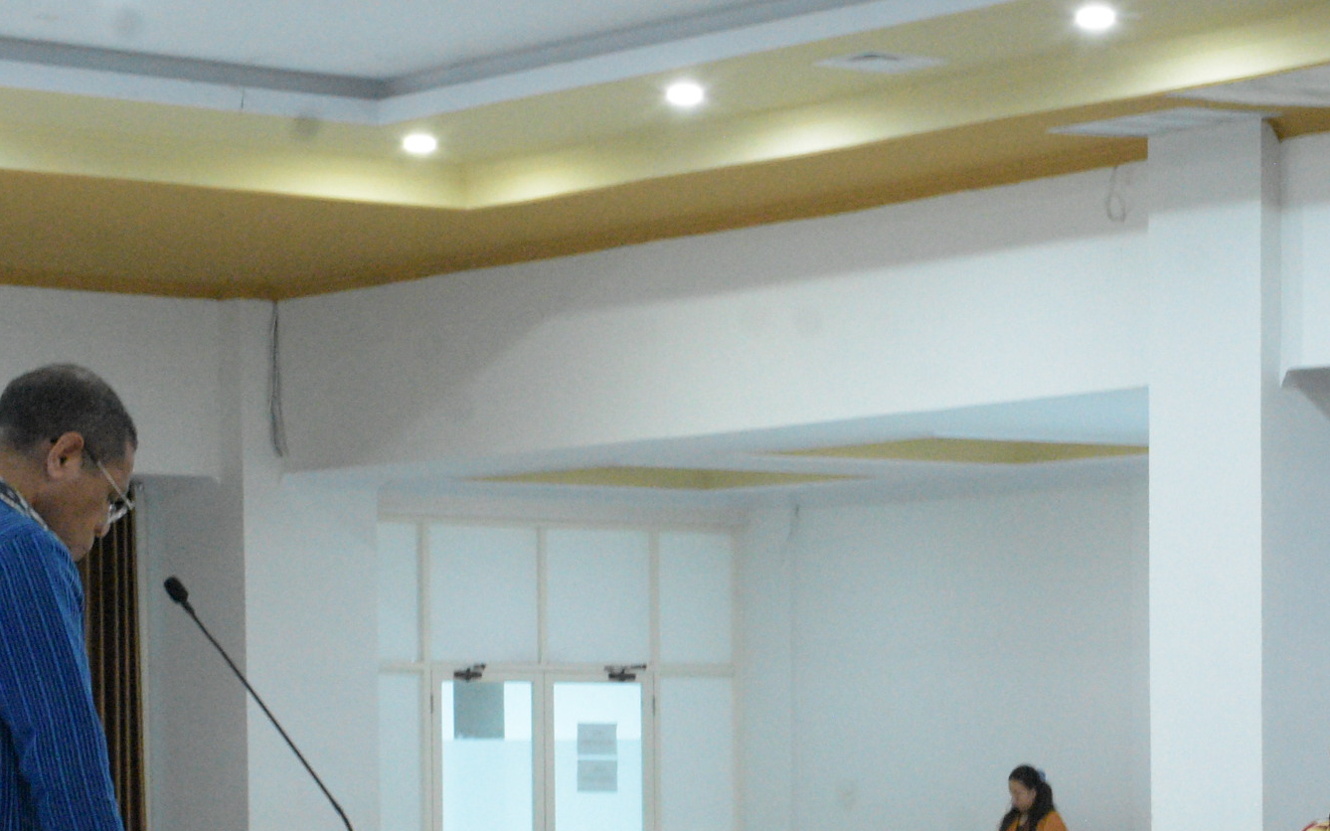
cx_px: 1123
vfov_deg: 10.0
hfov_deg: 15.9
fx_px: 4712
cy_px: 899
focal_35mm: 130
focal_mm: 38
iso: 6400
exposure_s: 1/20
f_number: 11
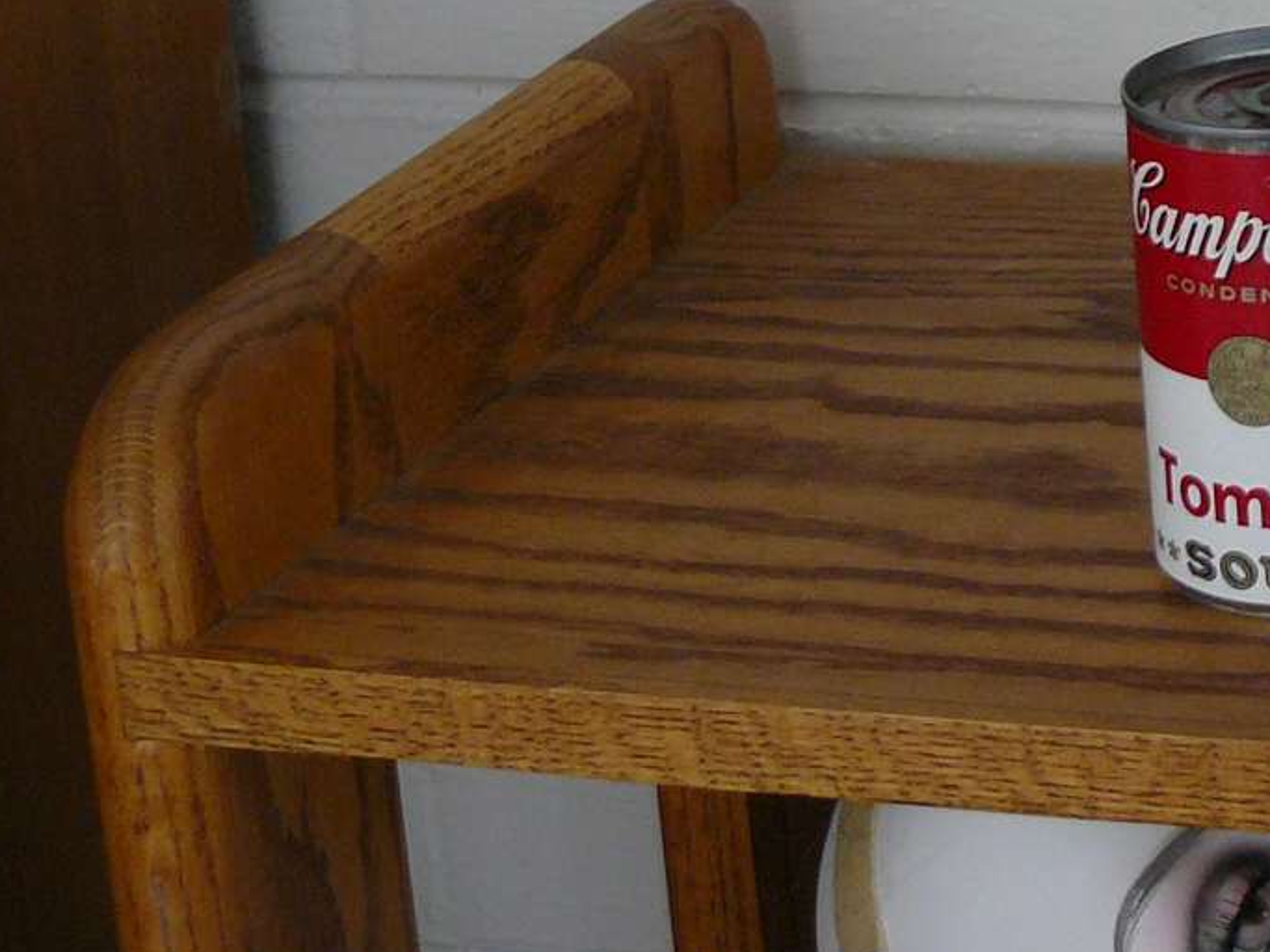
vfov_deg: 13.0
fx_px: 3962
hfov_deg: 16.7
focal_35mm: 108
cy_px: -452
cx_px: 1856
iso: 125
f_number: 2.8
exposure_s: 1/30
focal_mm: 6
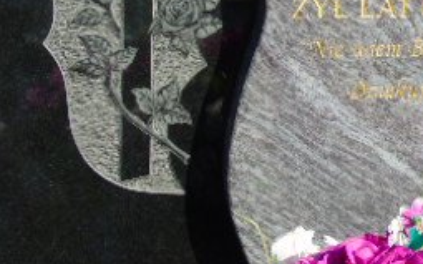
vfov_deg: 7.9
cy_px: -15
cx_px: 315
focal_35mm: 165
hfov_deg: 12.7
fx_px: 1901
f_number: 4.5
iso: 80
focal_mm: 11
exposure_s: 1/400
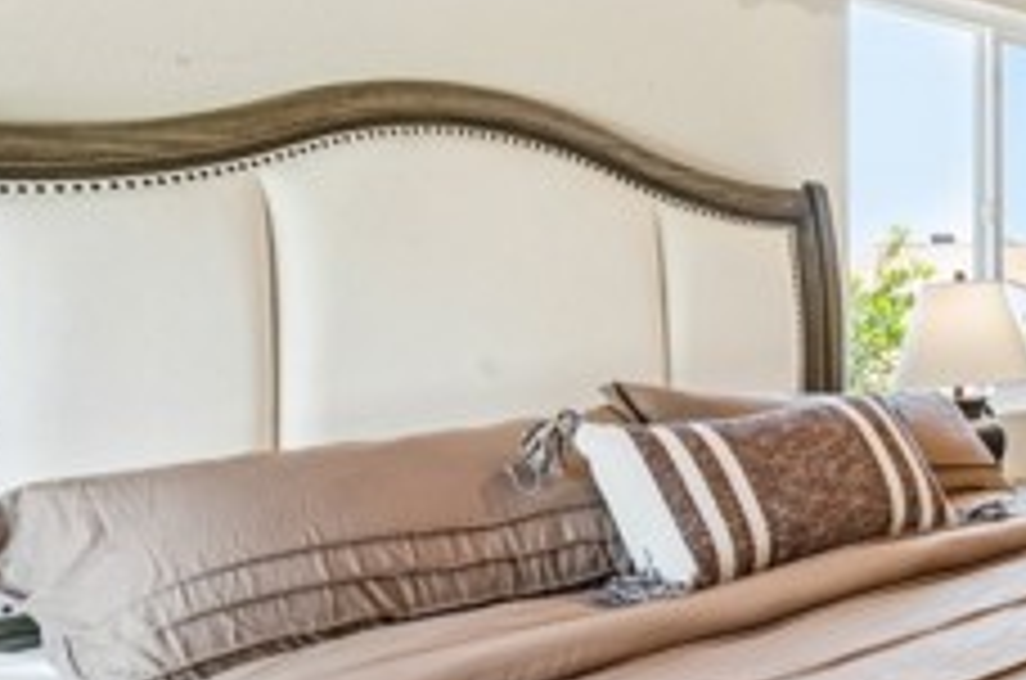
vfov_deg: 29.3
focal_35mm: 46
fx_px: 1296
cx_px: 1260
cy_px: 284
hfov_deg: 34.0
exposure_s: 1/2
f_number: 13
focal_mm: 16.2
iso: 100
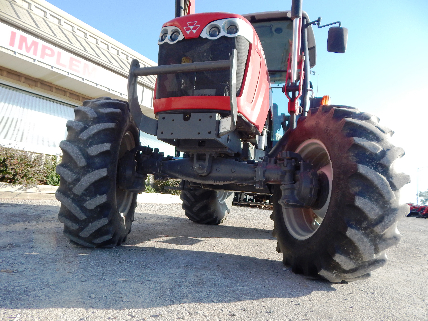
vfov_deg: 61.1
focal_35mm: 22
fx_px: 272
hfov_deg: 76.4
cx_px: 214
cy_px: 160
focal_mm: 4
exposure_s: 1/500
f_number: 3
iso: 125
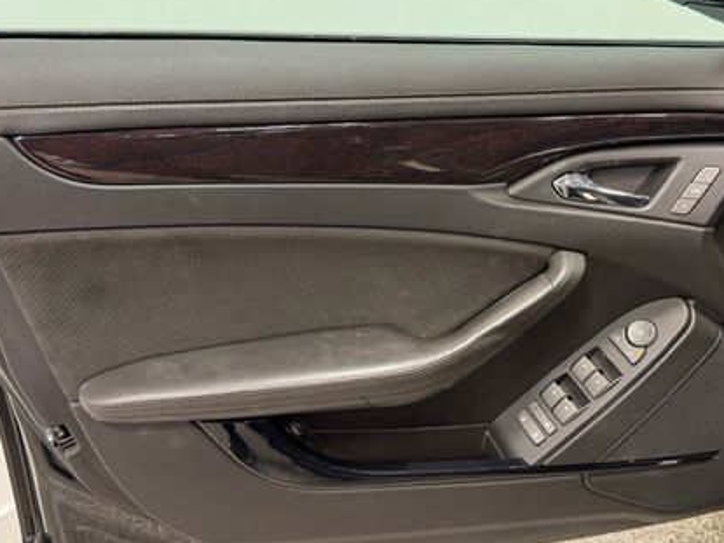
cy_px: 239
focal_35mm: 37
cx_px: 426
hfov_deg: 49.9
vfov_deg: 38.6
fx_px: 774
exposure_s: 1/120
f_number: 1.78
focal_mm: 6.76
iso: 160
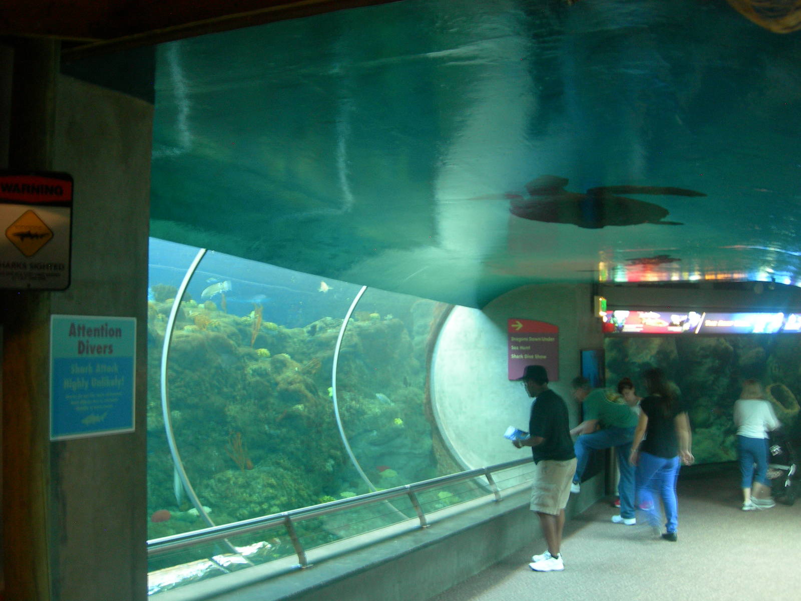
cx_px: 400
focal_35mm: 38
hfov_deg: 49.0
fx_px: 879
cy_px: 300
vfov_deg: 37.7
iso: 122
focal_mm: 7.8
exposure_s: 1/3.4
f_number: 2.8
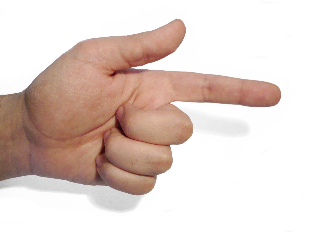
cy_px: 116
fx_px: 312
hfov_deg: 52.6
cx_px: 154
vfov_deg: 40.7
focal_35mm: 35
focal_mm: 5.8
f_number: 2.8
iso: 125
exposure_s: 1/30
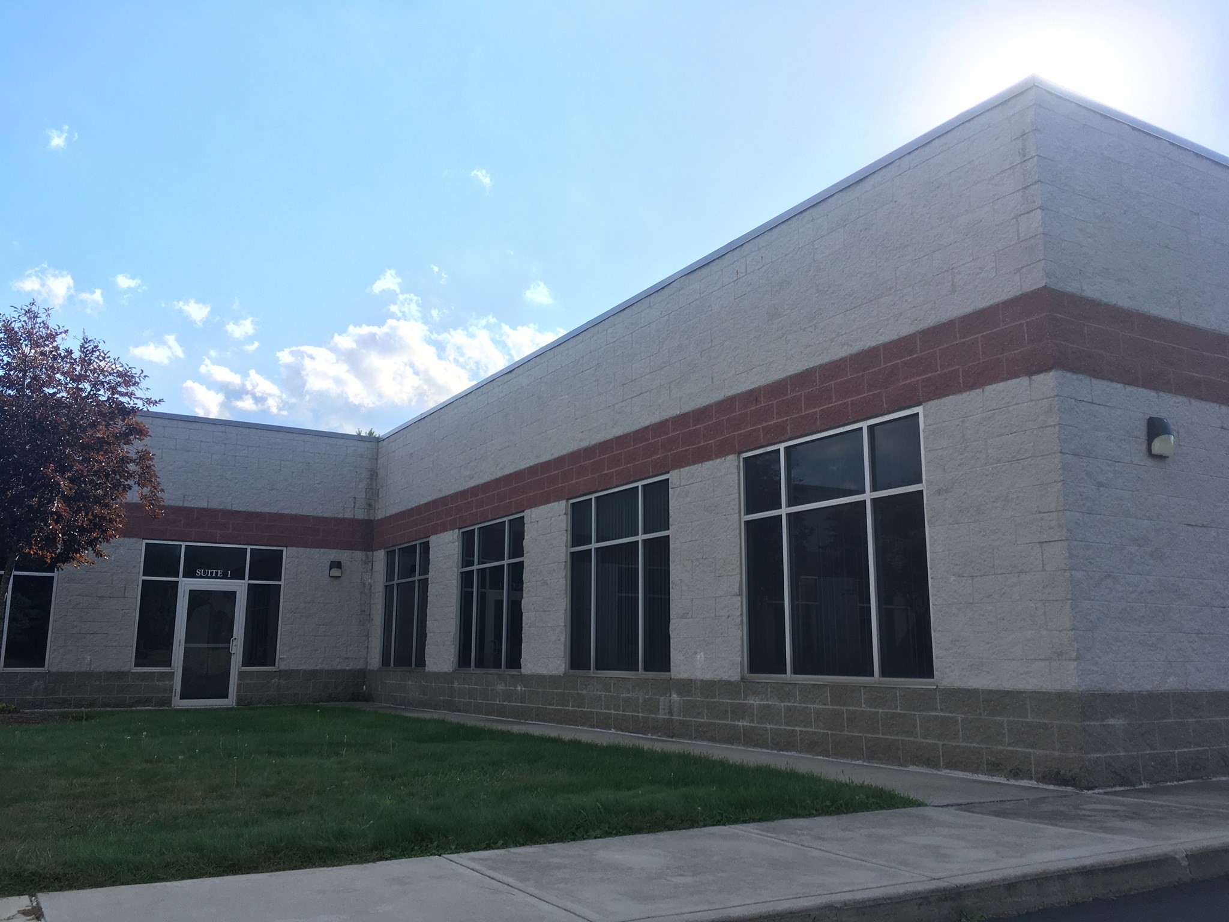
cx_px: 614
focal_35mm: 29
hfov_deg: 61.7
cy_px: 461
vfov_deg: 48.2
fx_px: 1030
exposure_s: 1/864
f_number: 2.2
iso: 25
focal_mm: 4.15
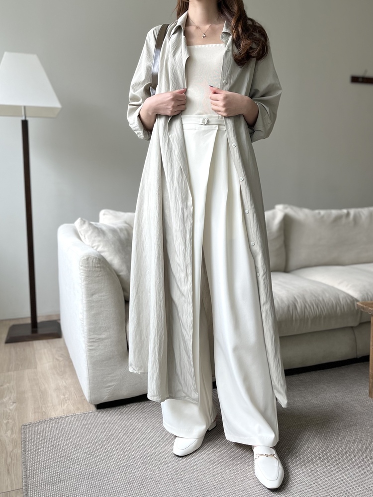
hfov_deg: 53.1
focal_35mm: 26
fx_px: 374
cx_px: 186
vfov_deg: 67.3
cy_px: 248
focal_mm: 5.1
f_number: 1.6
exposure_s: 1/163
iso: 40
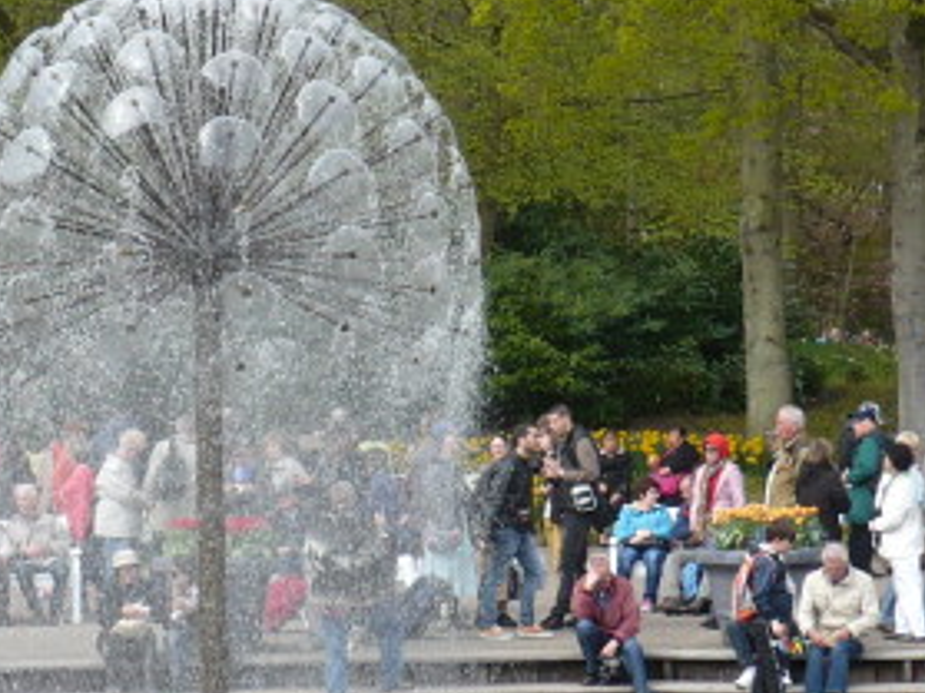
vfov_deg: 10.1
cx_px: 245
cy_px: 436
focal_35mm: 147
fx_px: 3926
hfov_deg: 13.4
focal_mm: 9.9
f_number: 3.7
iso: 100
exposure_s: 1/250
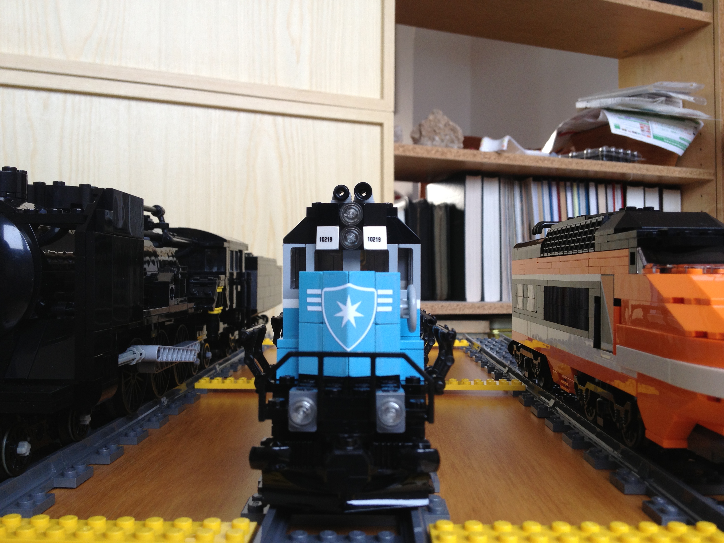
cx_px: 362
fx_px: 732
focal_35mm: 35
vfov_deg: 40.7
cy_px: 272
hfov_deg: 52.6
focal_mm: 4.28
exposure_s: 1/40
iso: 50
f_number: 2.4
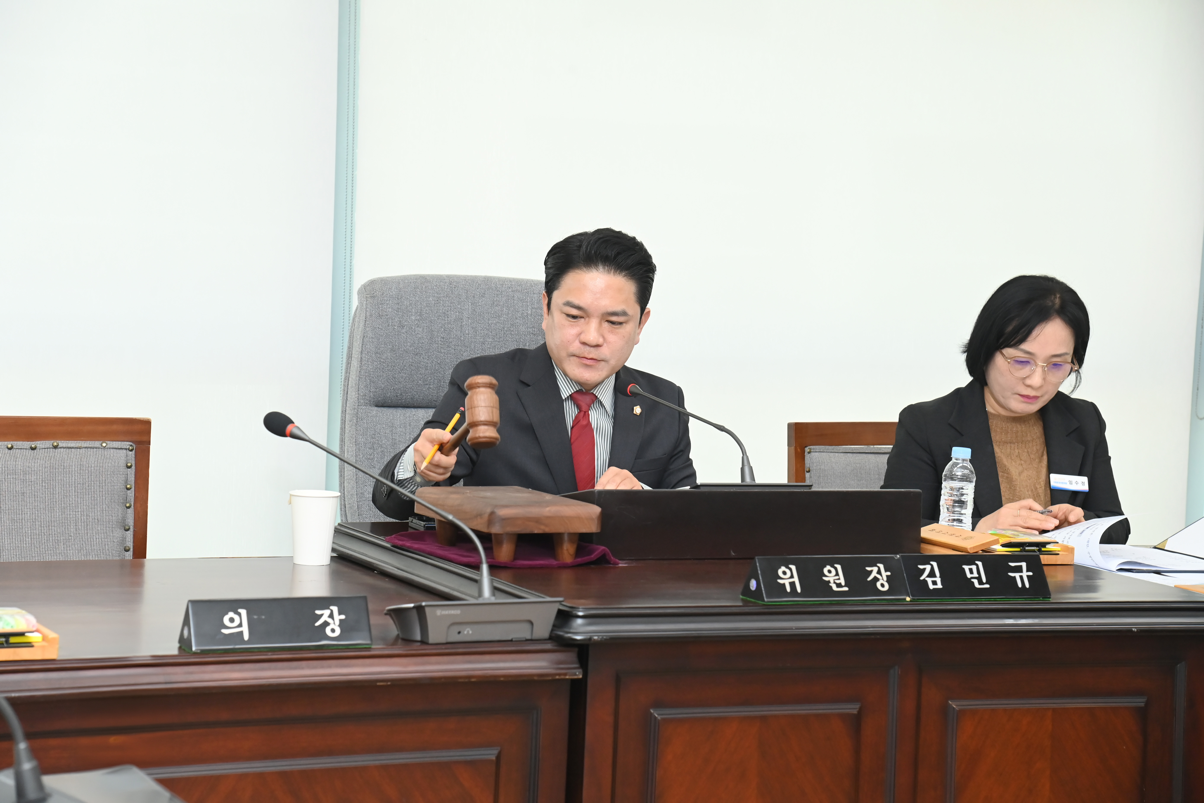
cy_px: 402
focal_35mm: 82
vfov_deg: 16.7
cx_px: 602
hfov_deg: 24.8
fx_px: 2742
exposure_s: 1/250
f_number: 6.3
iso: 2500
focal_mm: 82
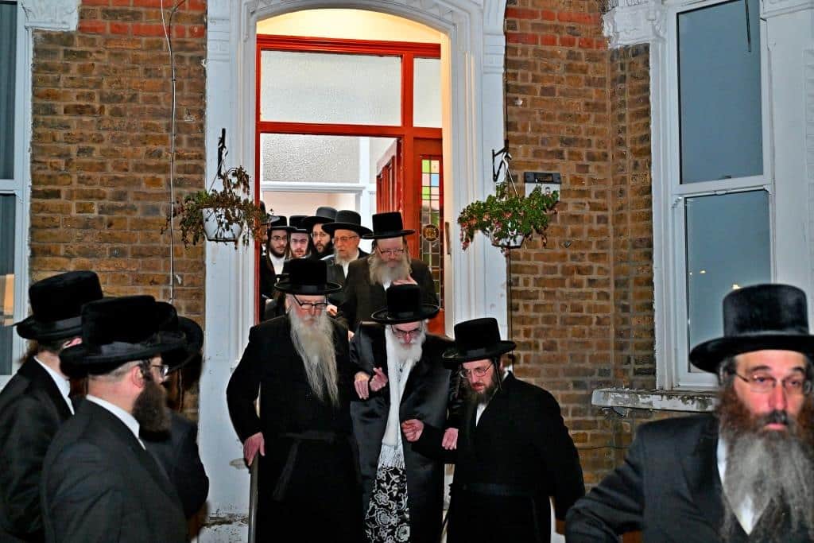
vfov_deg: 31.2
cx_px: 407
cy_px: 272
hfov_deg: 45.4
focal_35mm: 43
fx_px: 972
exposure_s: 1/160
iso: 2500
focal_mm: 43
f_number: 4
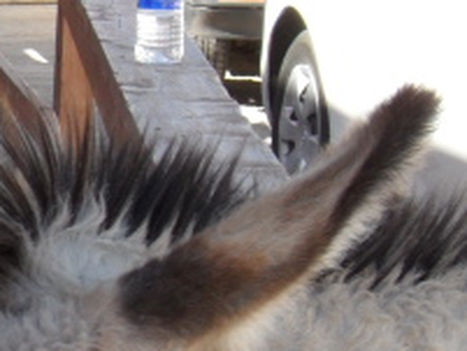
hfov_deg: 9.5
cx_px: -316
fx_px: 2686
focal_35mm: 199
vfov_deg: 7.5
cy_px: 293
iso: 80
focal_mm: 7
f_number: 3.7
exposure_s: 1/180
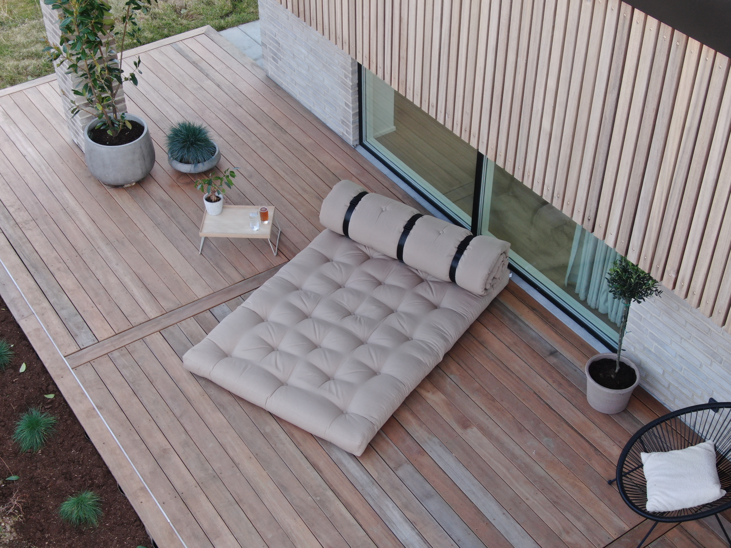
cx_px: 366
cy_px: 274
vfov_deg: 30.3
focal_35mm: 48
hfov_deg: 39.7
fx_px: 1014
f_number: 3.8
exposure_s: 1/120
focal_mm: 8.6
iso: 100
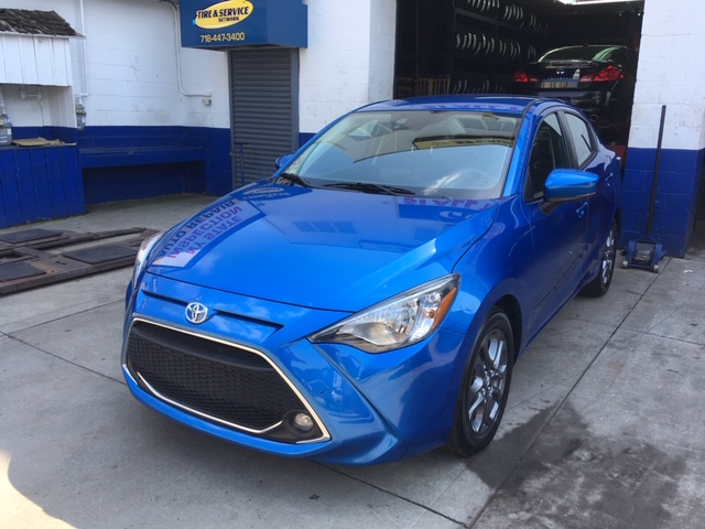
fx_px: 591
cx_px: 352
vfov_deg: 48.2
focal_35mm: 29
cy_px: 264
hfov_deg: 61.7
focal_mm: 4.15
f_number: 2.2
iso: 25
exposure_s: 1/349
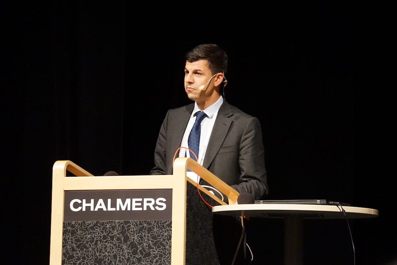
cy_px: 132
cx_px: 198
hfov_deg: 12.9
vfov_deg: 8.6
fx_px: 1753
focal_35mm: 159
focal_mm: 106
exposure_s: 1/80
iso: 6400
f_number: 6.3
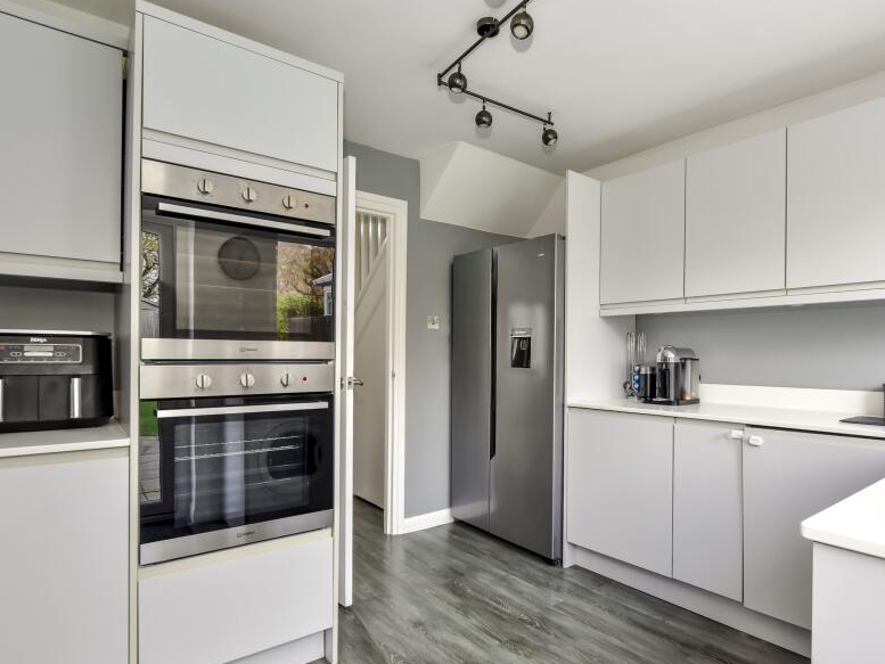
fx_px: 486
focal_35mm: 19
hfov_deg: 84.5
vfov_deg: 68.6
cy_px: 357
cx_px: 473
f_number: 8
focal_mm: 10
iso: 640
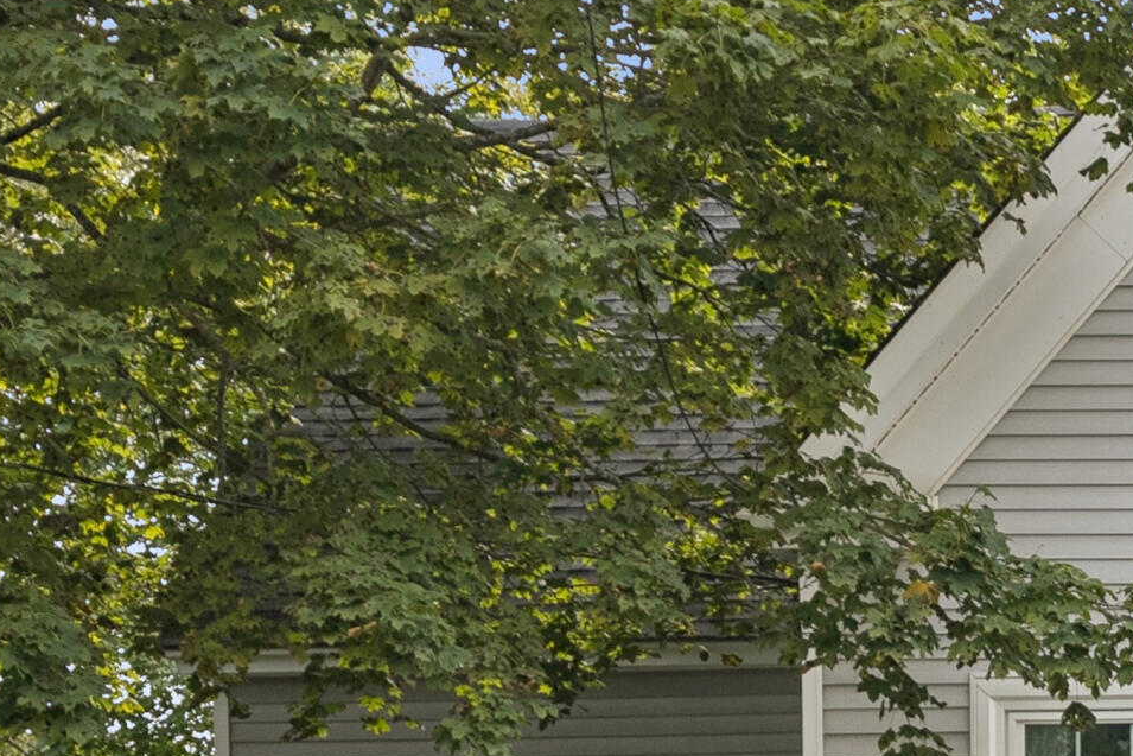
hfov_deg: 17.3
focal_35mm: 110
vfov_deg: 12.4
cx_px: 1522
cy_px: 554
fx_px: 3462
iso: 320
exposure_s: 1/1000
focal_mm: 35
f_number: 5
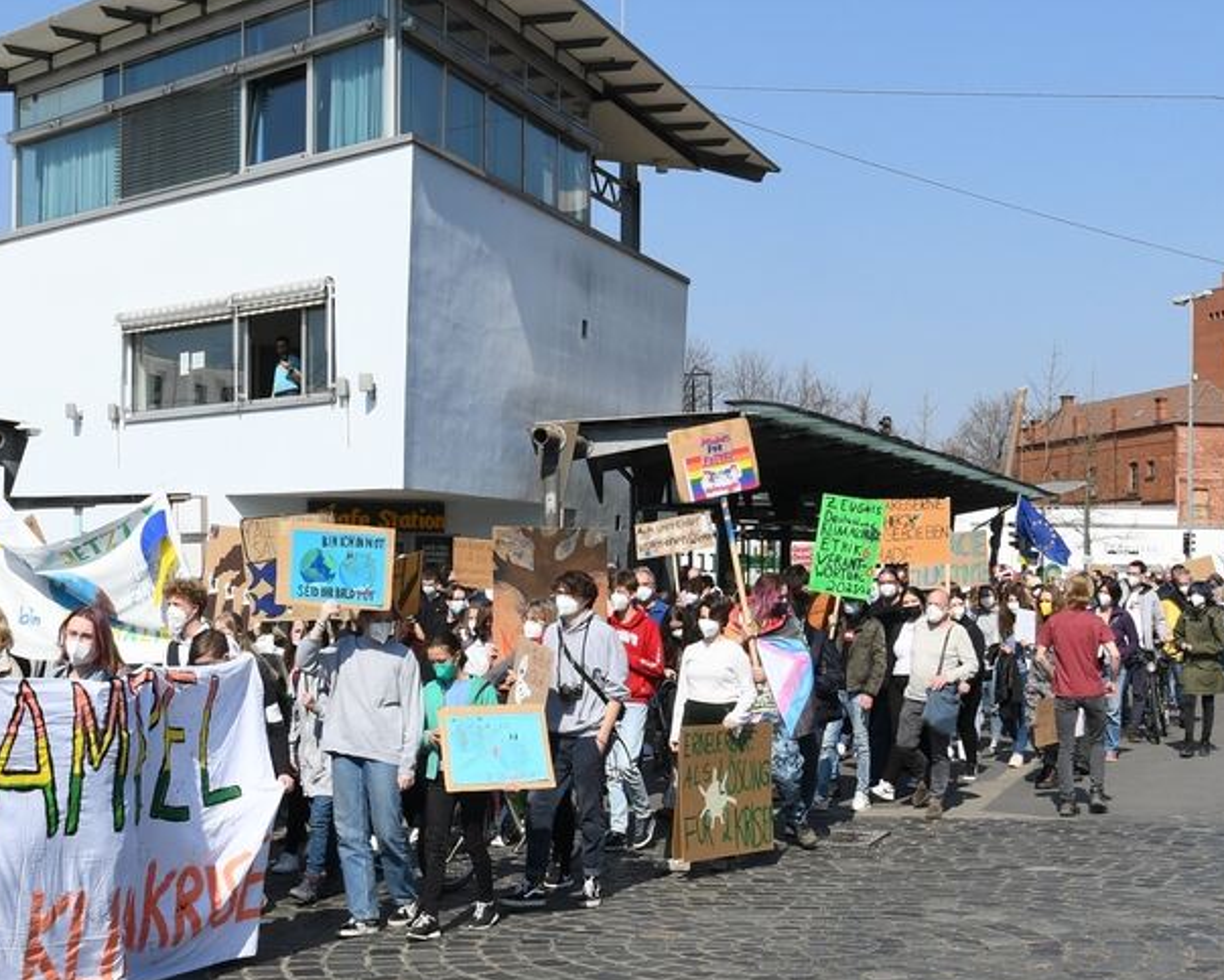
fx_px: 2030
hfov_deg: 33.4
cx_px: 453
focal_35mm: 56
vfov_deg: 27.1
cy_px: 582
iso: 200
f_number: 8
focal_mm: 20
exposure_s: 1/500
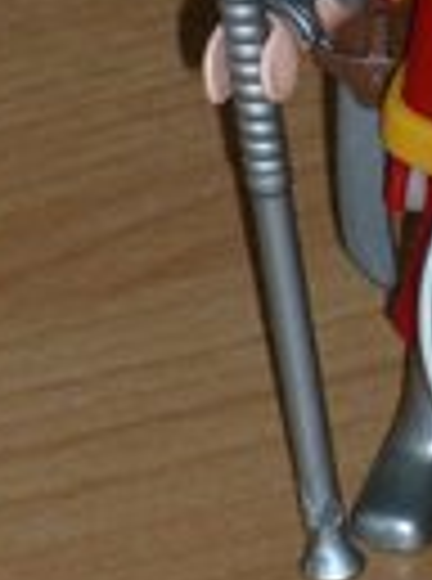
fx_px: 20770
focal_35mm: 1242
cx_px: 612
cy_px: -76
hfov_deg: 1.2
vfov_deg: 1.6
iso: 250
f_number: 4.9
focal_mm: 49.2
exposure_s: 1/60
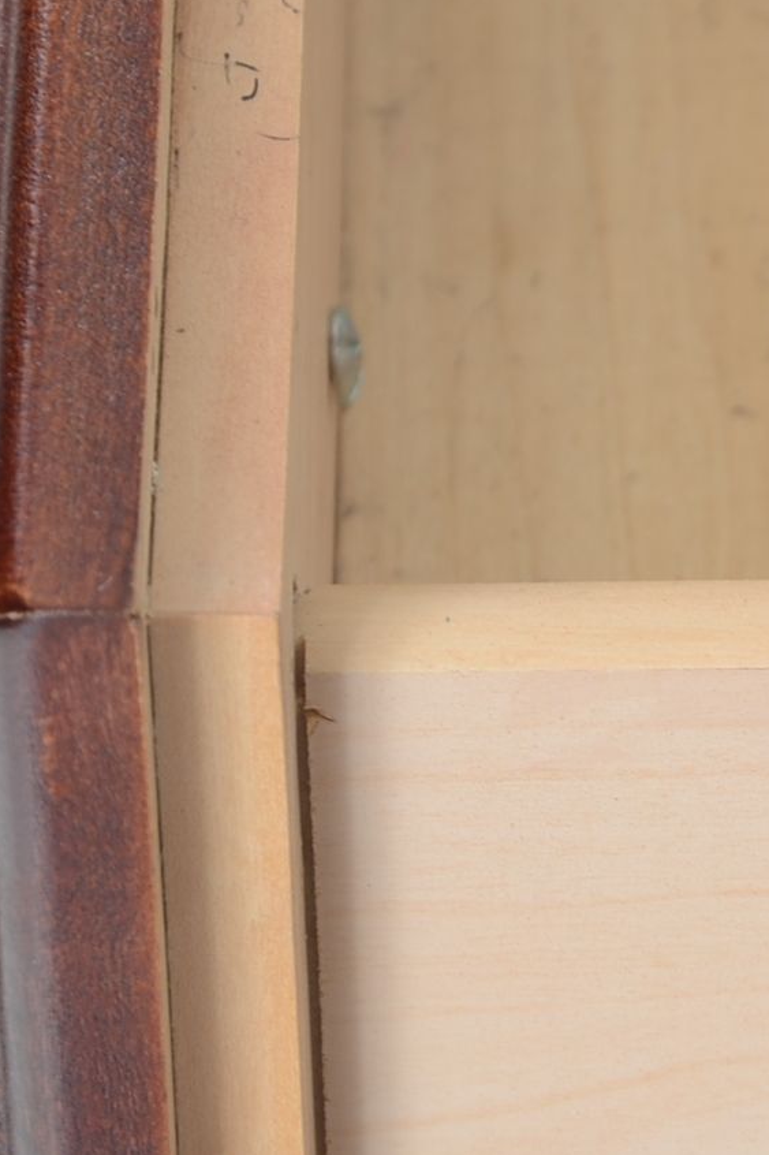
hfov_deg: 3.0
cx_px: 1087
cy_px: 692
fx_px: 14695
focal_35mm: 458
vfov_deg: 4.5
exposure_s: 1/80
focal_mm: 105
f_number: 5.6
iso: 125
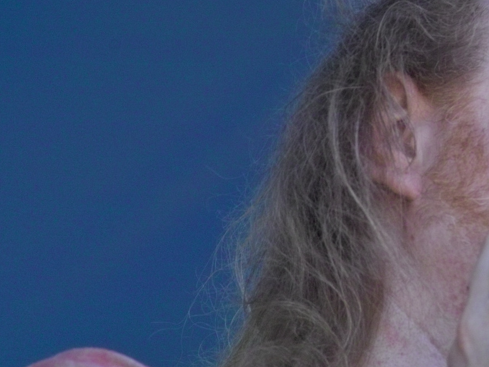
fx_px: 6174
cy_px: 216
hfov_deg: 4.5
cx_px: 580
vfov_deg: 3.4
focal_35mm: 437
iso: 200
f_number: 4
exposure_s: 1/180
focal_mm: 105
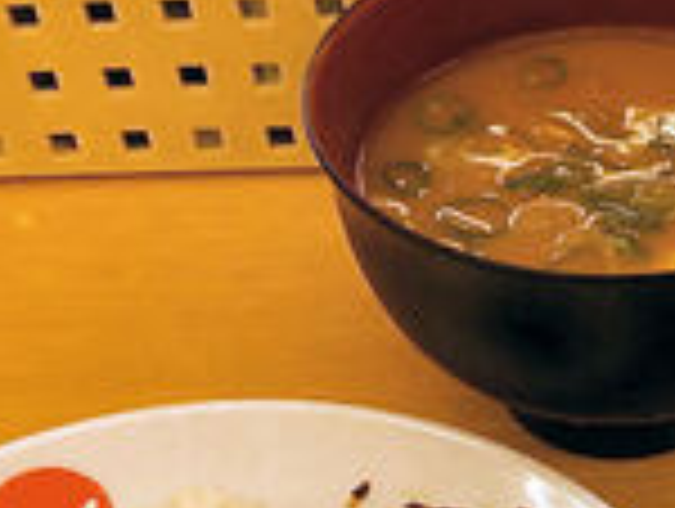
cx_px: 675
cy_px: 512
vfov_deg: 18.0
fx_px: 1562
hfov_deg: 23.4
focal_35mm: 80
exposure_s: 1/212
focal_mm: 4.06
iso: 40
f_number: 1.94
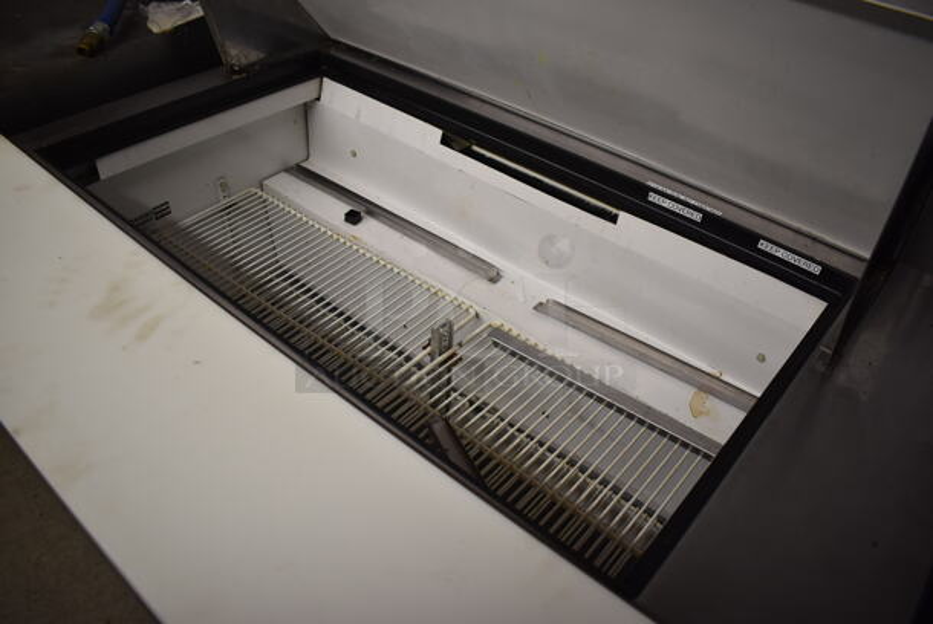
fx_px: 700
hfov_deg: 67.3
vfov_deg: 48.0
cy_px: 312
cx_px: 466
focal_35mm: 27
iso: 560
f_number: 3.5
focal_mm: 18
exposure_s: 1/250
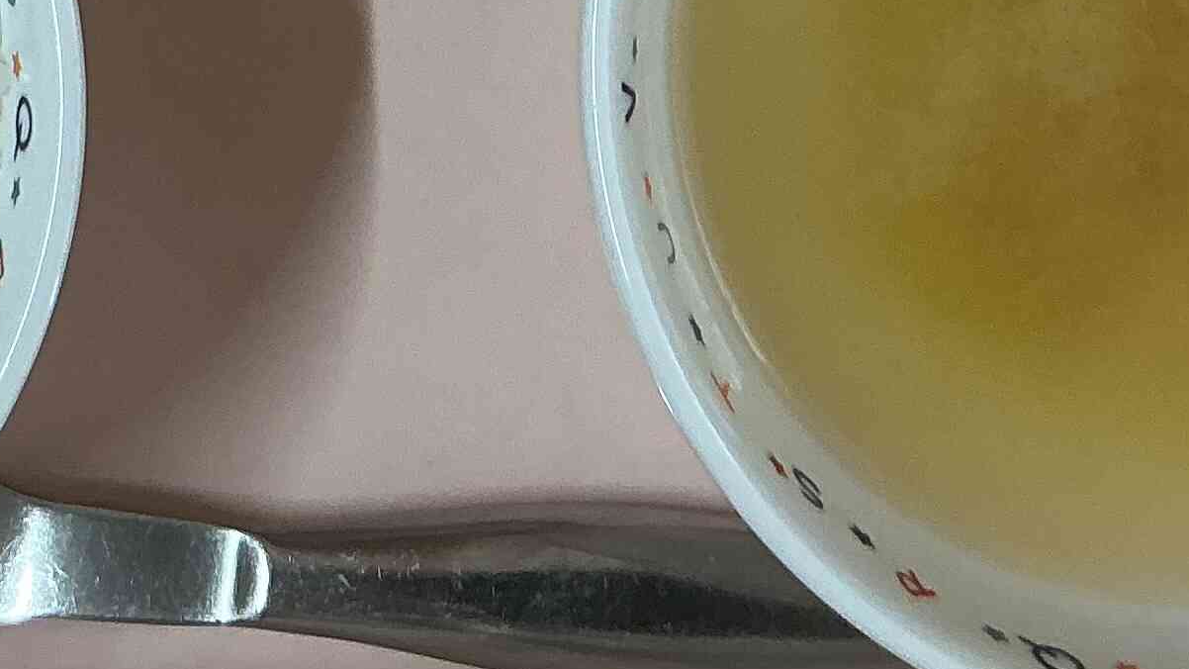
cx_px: 364
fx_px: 3342
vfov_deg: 10.7
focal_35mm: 106
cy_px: -559
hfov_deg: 20.1
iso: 40
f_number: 1.8
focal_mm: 3
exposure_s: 1/60
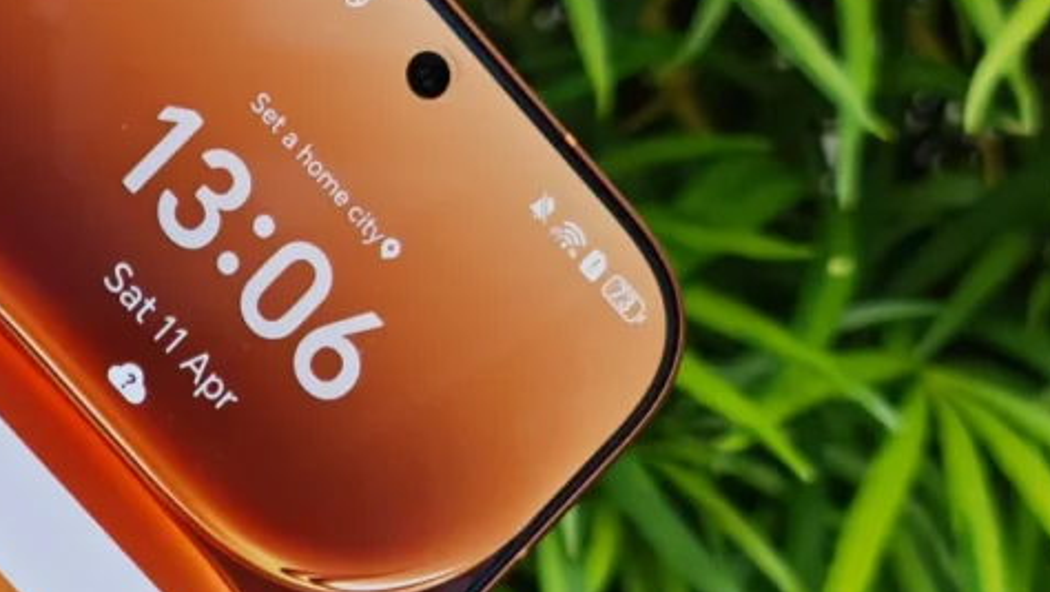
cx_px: -312
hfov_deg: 15.6
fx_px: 3649
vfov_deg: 9.2
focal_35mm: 131
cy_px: 696
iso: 50
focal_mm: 5.4
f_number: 1.6
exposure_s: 1/540
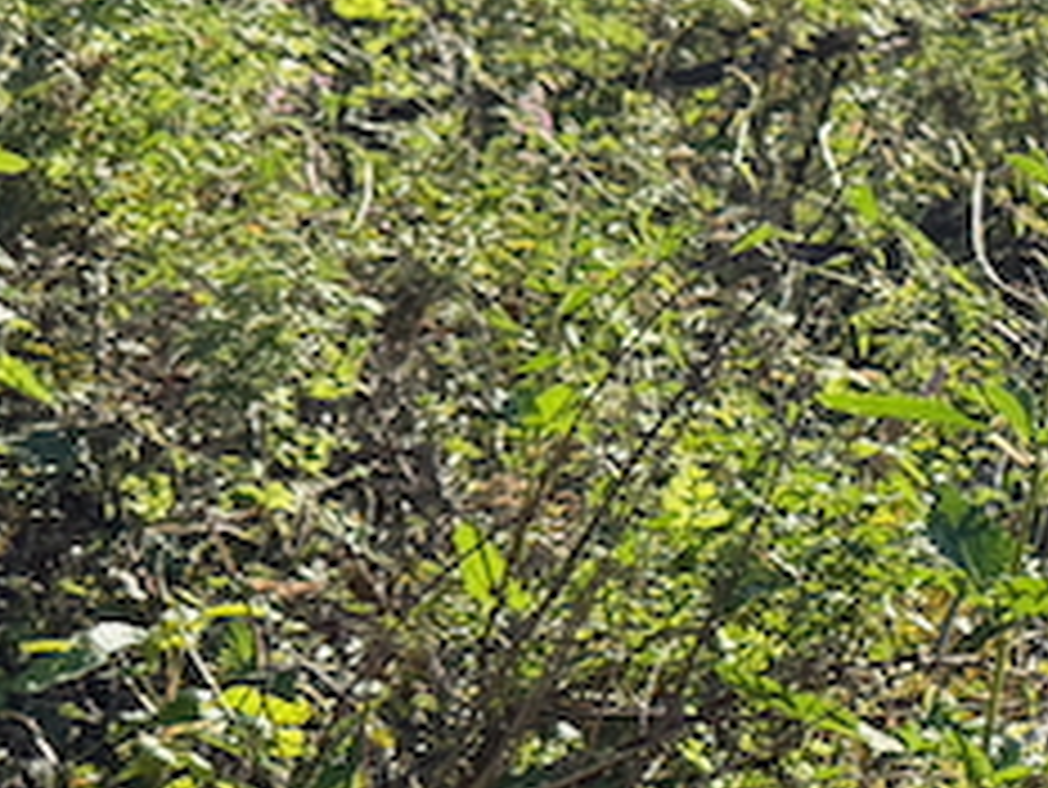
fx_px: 3998
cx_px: 2469
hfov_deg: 12.1
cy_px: 531
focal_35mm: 132
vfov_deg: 11.2
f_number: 1.78
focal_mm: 6.76
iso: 100
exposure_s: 1/1618
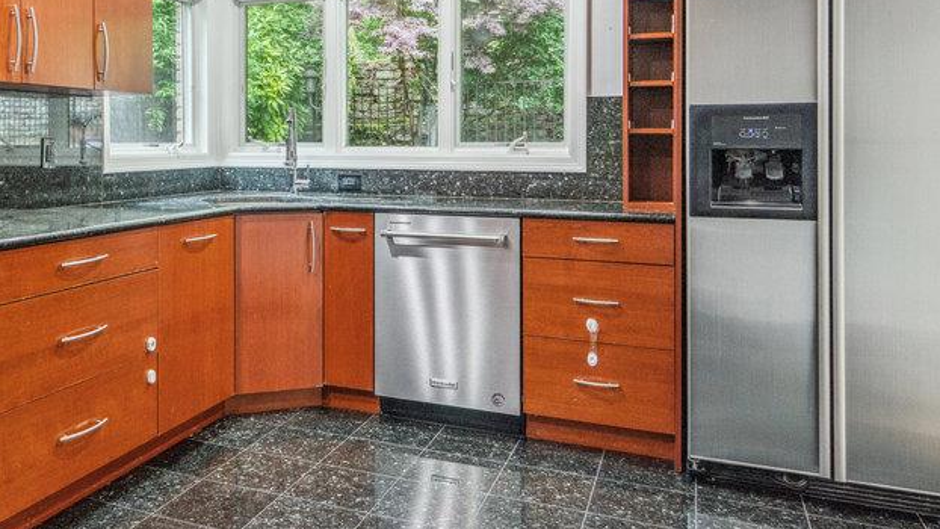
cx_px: 271
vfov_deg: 36.0
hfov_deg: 58.7
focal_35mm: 32
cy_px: 149
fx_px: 798
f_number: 5.6
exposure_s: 1/80
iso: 1000
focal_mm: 19
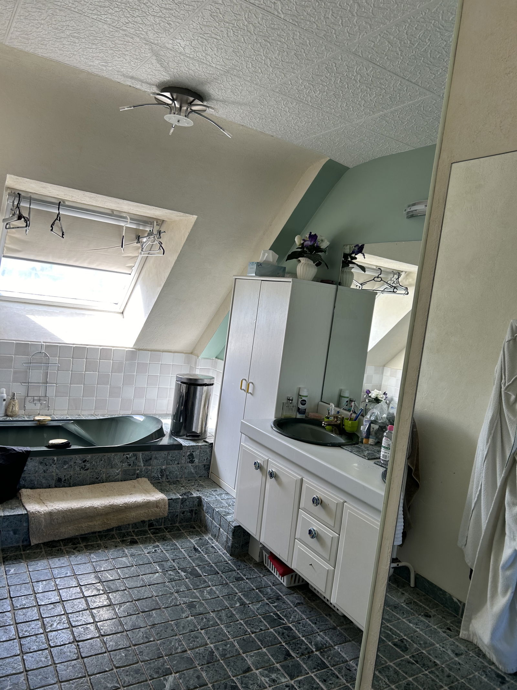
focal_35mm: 26
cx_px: 258
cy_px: 345
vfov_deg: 67.3
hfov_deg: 53.1
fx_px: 518
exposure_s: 1/121
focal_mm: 5.7
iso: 32
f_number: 1.5
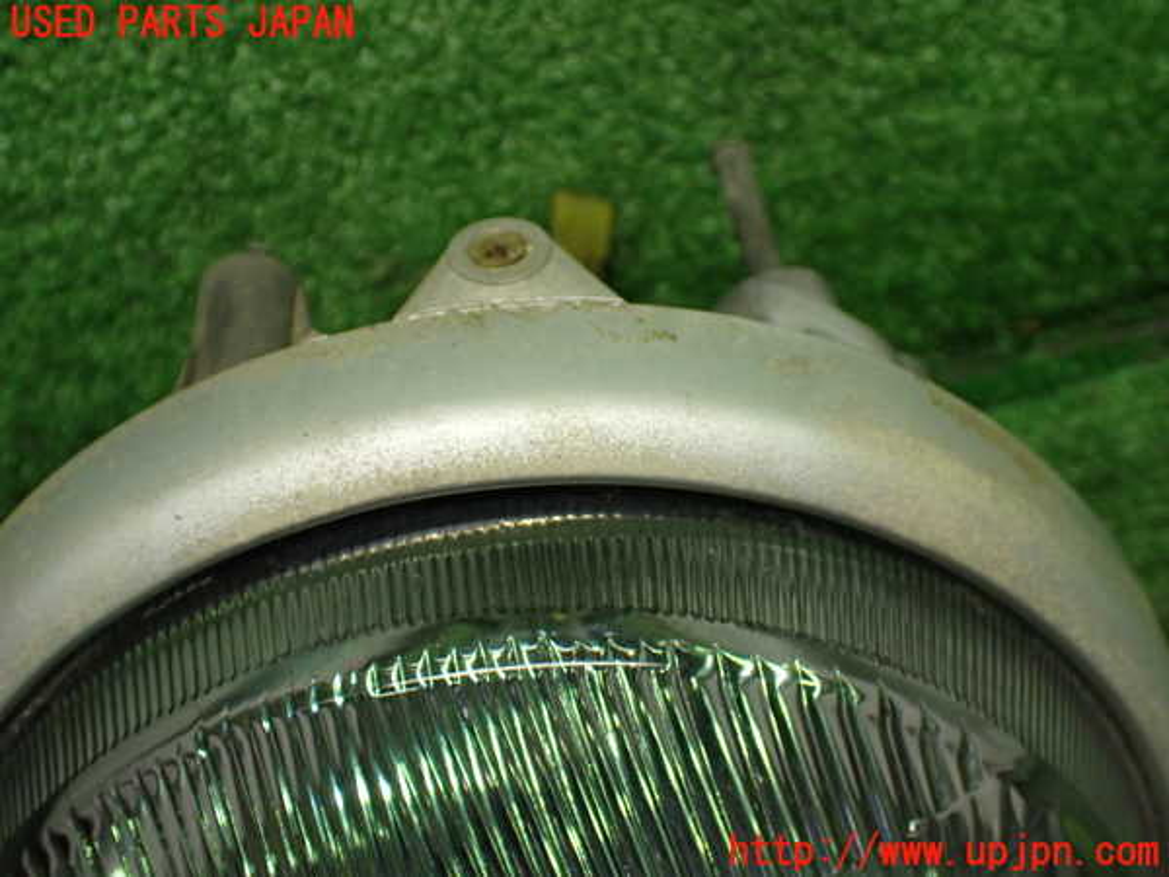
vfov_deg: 37.7
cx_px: 584
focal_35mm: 38
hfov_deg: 49.0
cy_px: 438
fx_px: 1283
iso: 640
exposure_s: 1/160
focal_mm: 6.83
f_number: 2.7
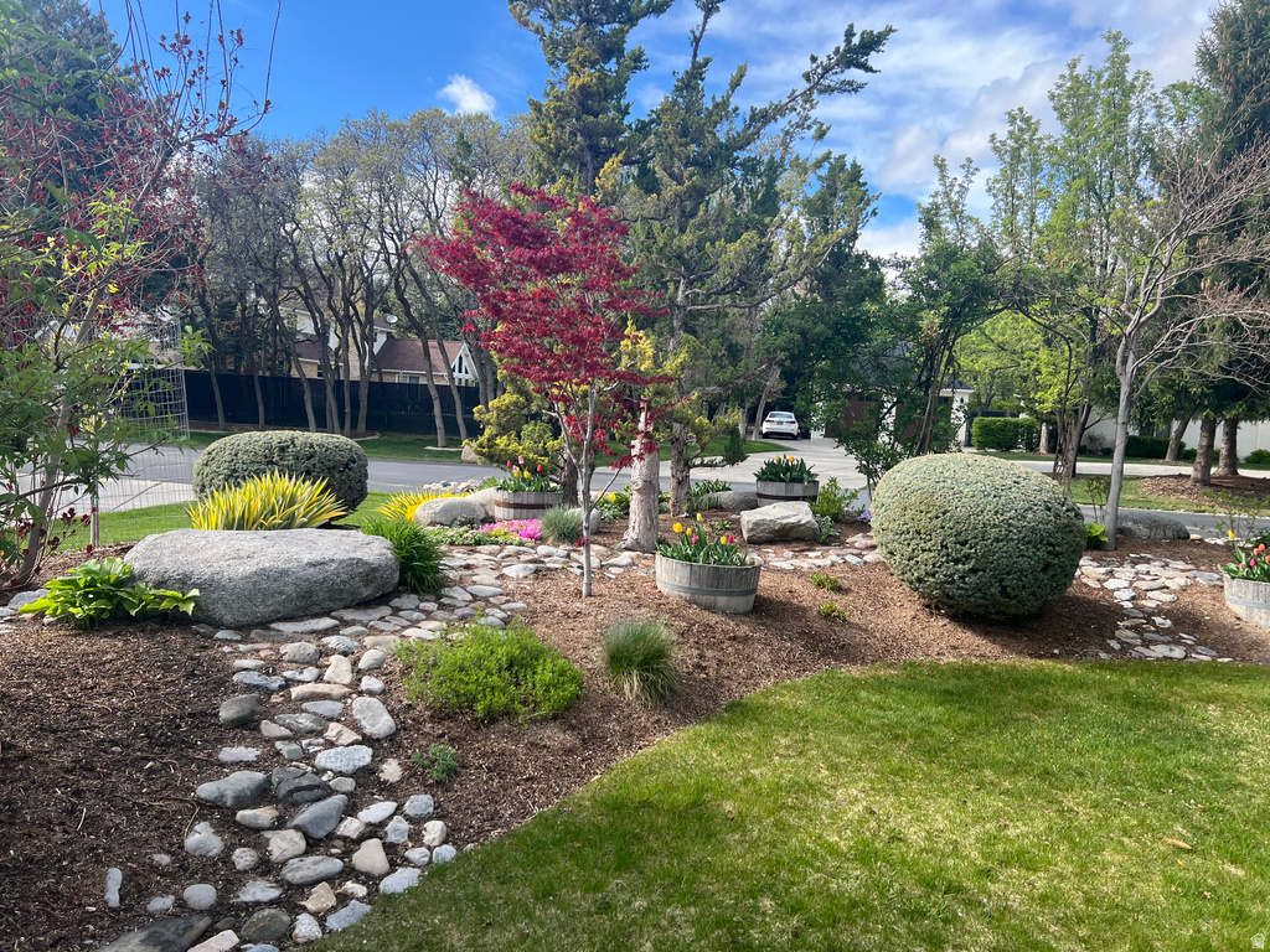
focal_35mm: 26
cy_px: 476
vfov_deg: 53.1
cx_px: 635
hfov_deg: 67.3
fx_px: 954
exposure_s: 1/1311
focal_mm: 5.7
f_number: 1.5
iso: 50
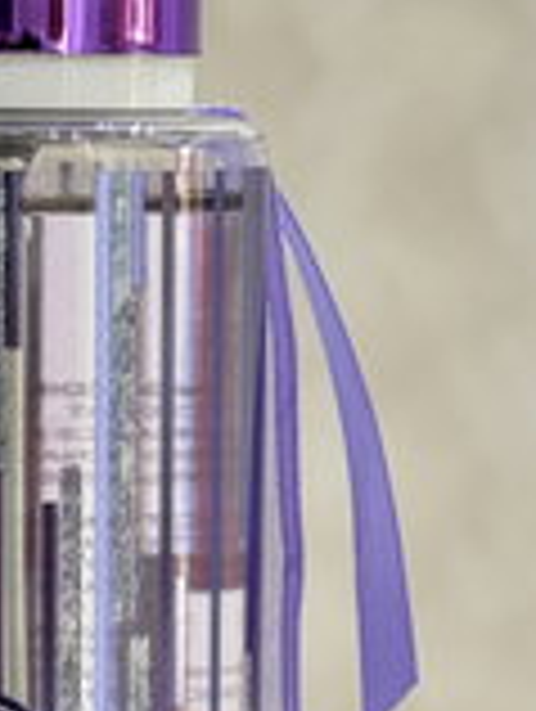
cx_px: 59
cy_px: 529
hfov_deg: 9.2
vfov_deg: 12.1
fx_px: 3336
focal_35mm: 162
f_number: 1.78
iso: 100
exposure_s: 1/50
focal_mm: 6.76
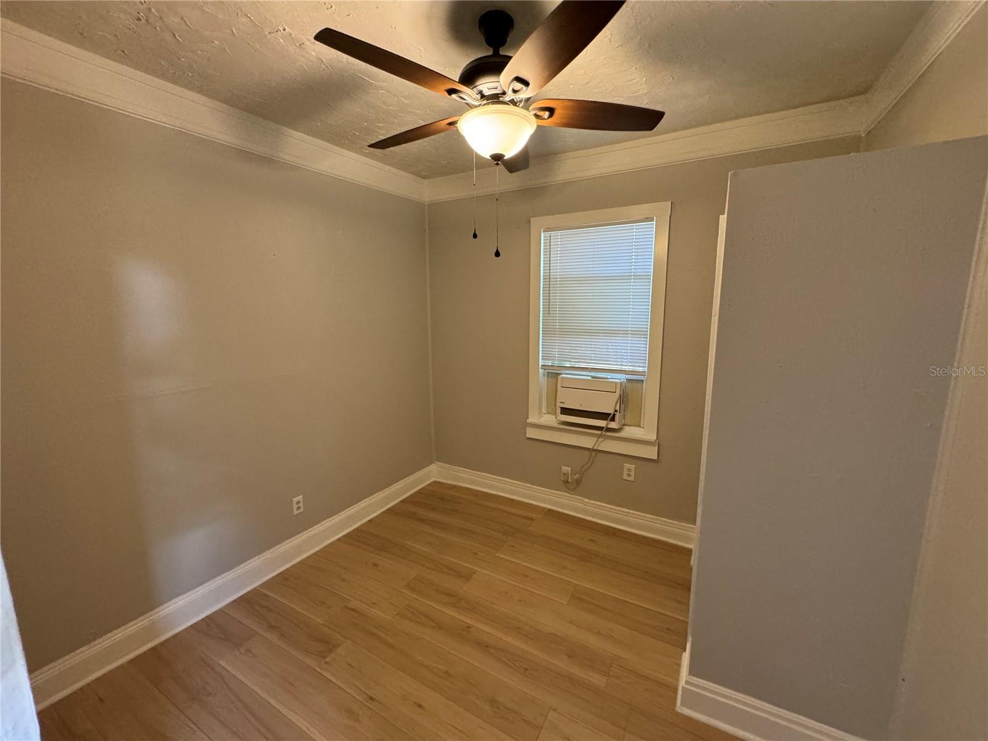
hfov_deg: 102.1
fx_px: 400
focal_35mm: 14
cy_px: 370
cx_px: 494
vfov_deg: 85.7
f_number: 2.2
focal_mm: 2.22
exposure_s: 1/60
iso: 400
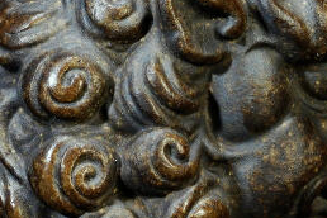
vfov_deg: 2.9
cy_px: 321
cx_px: 188
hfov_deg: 4.3
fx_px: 4341
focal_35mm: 478
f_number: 18
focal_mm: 59
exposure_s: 1/160
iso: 100
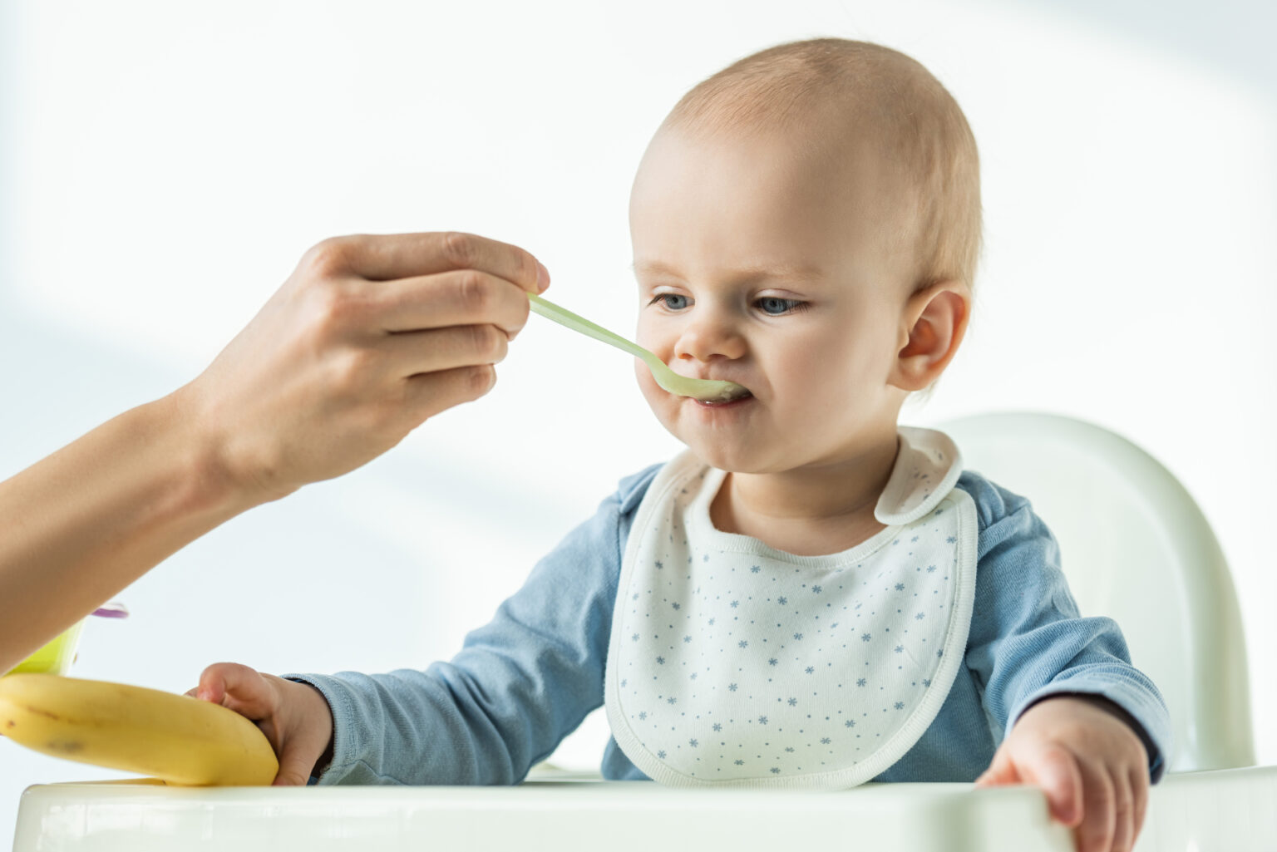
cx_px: 638
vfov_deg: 12.5
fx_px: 3903
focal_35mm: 110
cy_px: 426
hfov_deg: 18.6
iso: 160
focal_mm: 110
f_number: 4
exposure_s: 1/320
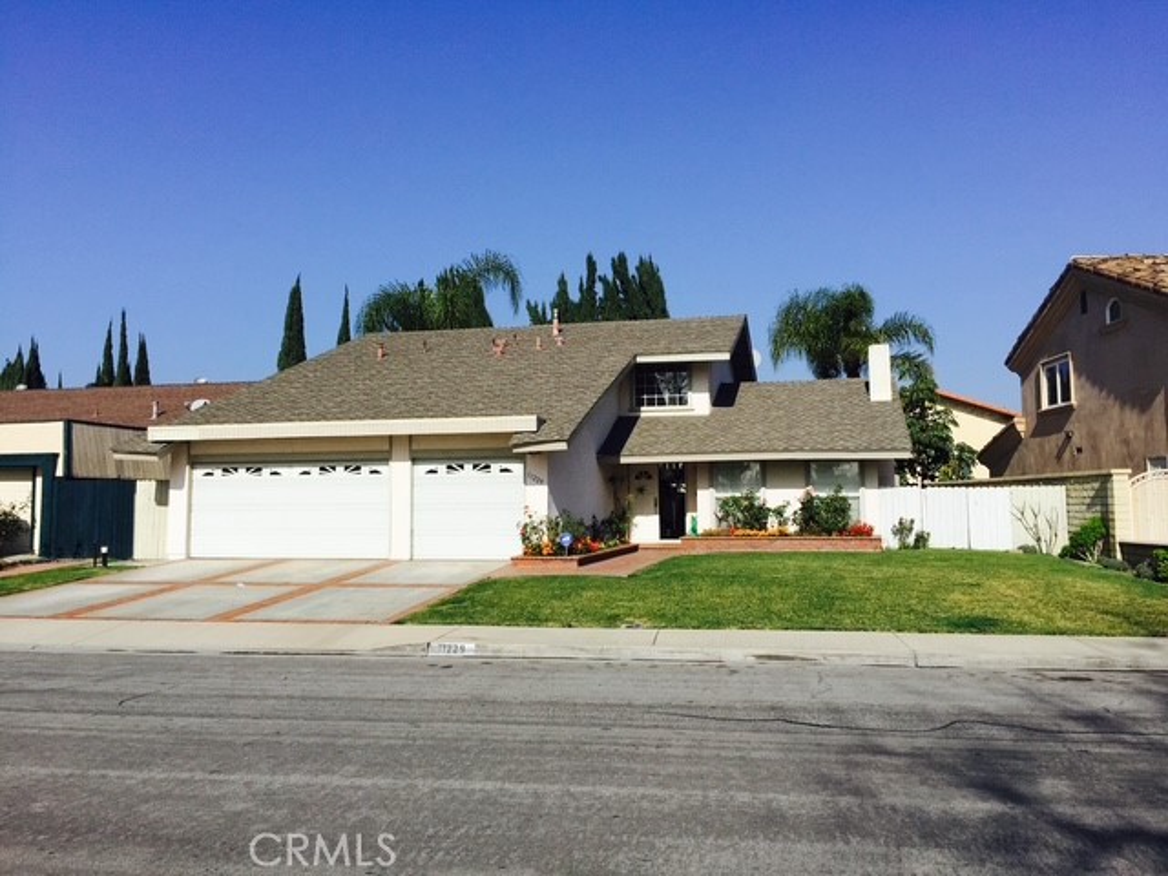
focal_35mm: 29
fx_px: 979
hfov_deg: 61.7
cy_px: 438
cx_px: 584
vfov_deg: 48.2
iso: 32
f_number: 2.2
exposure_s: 1/4405
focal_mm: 4.15
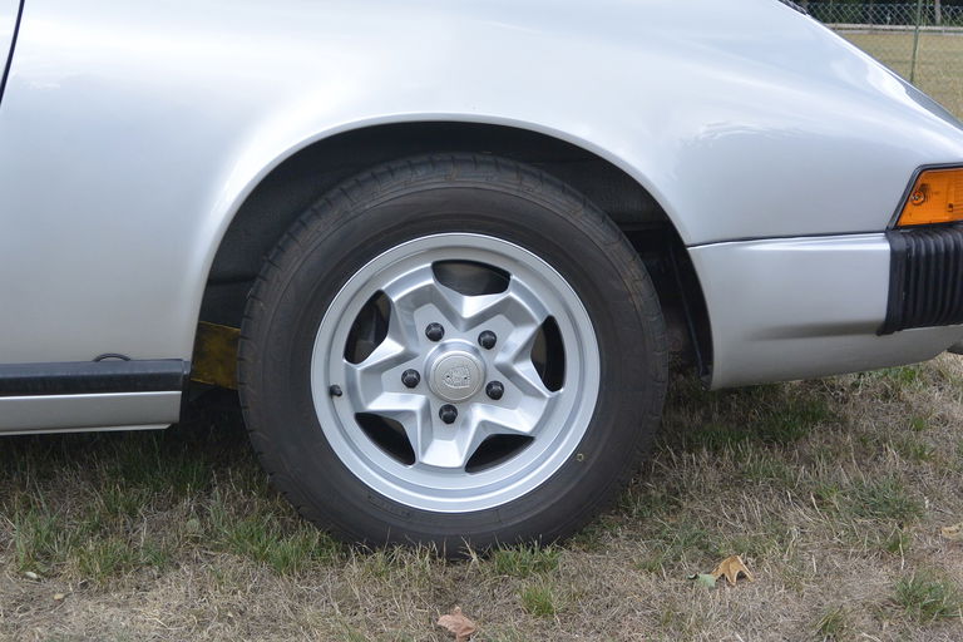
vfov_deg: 30.5
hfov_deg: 44.5
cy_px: 321
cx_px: 482
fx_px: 1177
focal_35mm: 44
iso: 220
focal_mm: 16.3
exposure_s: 1/125
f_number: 4.2
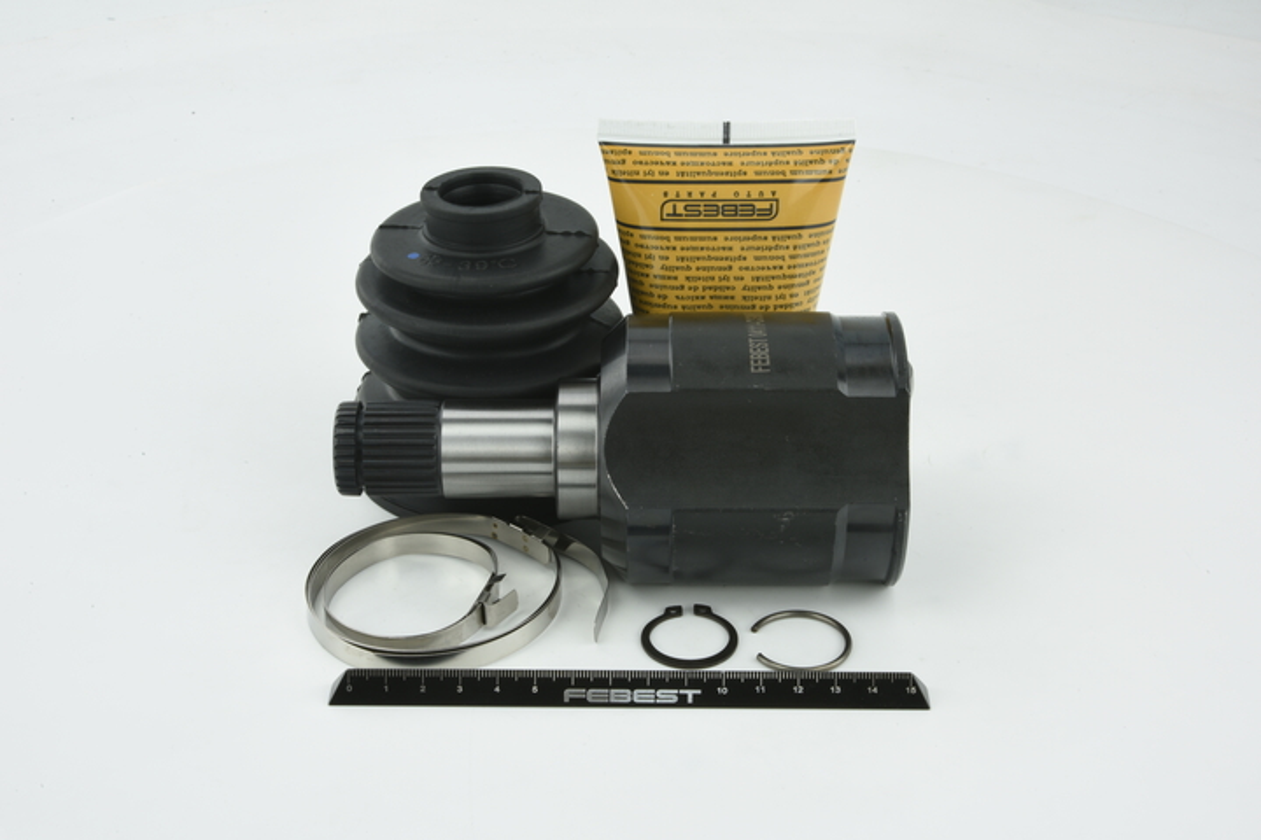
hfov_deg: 33.4
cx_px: 630
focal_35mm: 60
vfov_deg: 22.6
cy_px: 420
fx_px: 2102
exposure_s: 1/2.5
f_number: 32
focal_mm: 60
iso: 64
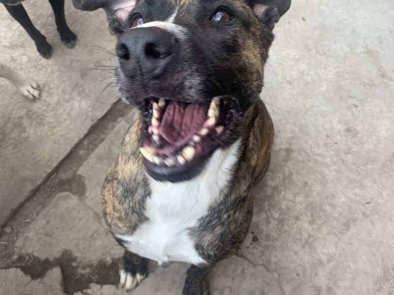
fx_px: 296
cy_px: 148
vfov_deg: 53.1
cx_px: 197
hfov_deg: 67.3
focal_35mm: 26
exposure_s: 1/182
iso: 25
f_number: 1.8
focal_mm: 4.25
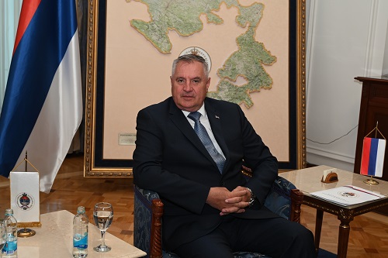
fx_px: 506
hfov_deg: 41.9
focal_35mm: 47
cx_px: 194
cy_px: 129
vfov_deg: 28.6
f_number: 7.1
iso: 1000
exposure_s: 1/60
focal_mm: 47
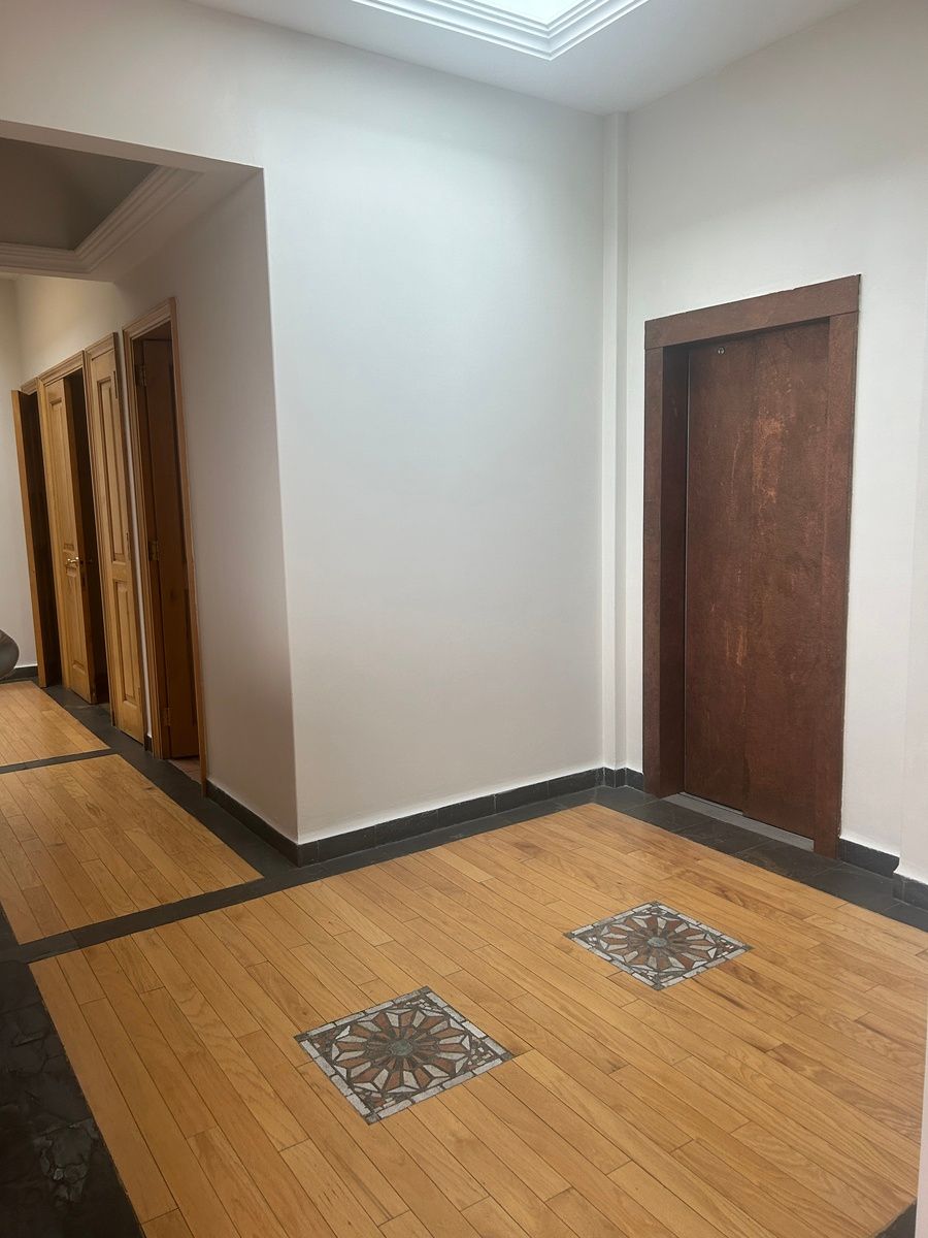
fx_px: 929
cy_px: 619
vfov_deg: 67.3
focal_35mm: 26
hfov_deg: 53.1
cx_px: 464
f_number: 1.5
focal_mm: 5.7
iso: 125
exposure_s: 1/121
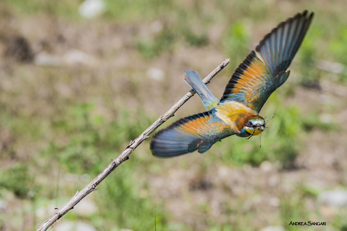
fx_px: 3036
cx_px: 174
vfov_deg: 4.4
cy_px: 116
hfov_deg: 6.5
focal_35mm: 315
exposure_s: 1/2000
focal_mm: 210
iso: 800
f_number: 7.1
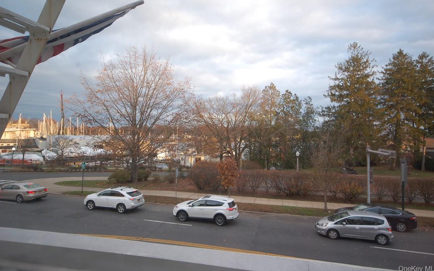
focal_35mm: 24
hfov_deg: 75.9
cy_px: 126
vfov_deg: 52.0
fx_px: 278
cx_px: 220
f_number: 5
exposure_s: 1/80
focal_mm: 15
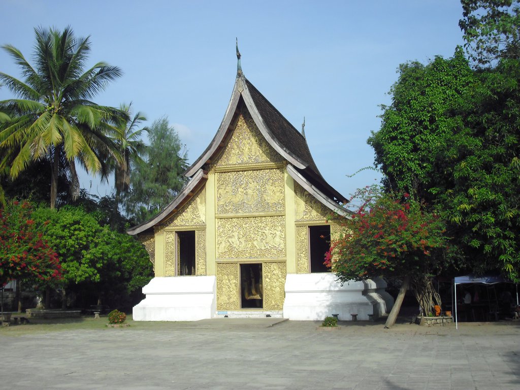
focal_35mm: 46
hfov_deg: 41.2
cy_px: 195
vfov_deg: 31.5
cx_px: 260
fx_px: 691
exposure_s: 1/200
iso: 100
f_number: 8.9
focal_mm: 7.6
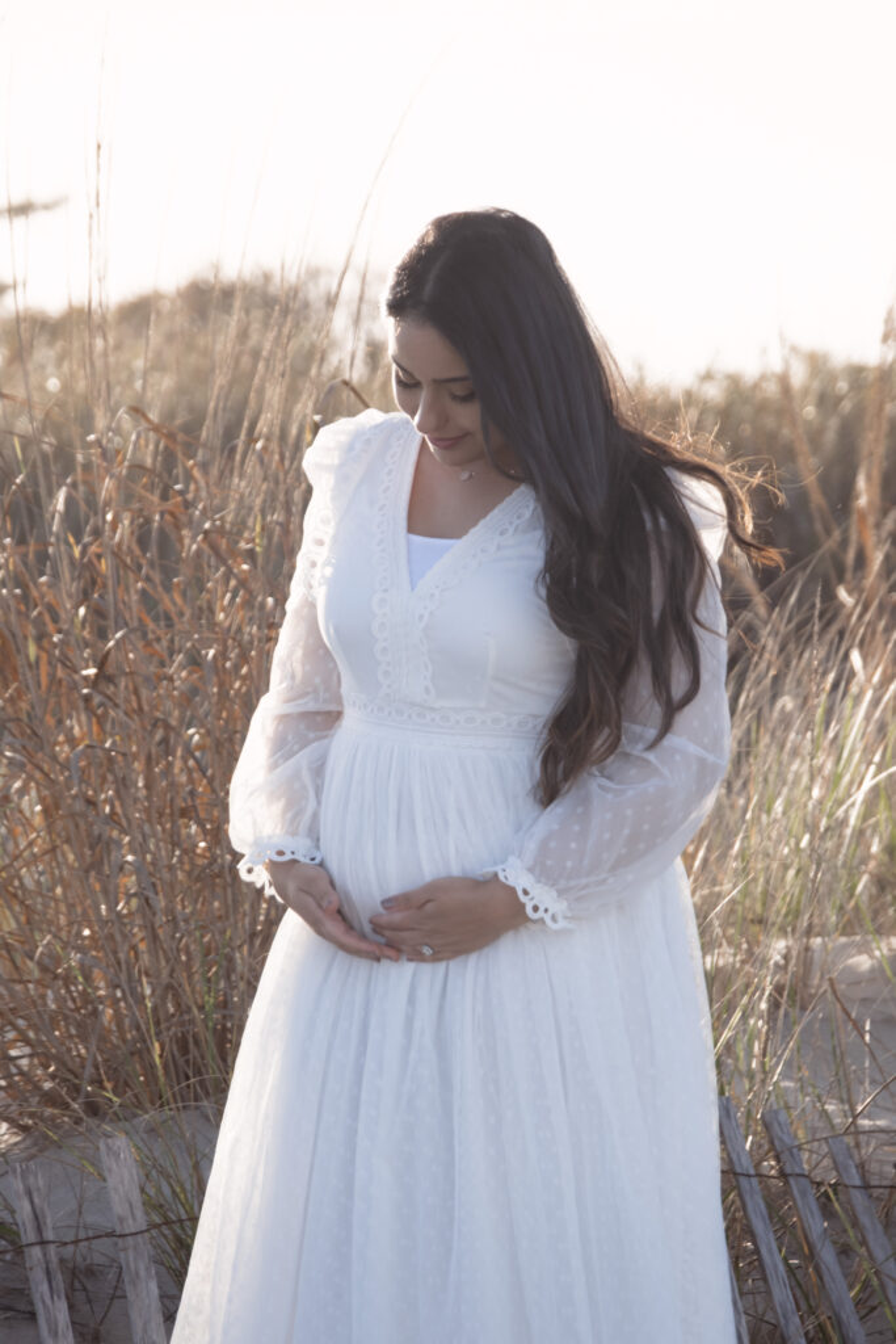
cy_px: 672
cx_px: 448
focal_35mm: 203
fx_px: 7576
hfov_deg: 6.8
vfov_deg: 10.1
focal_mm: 135
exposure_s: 1/200
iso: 320
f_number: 5.6
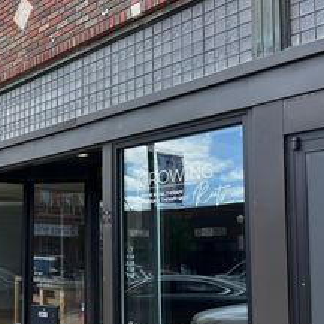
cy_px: 196
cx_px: -1
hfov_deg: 30.0
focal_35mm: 53
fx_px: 561
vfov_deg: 32.1
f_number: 1.6
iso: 50
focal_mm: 5.1
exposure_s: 1/951
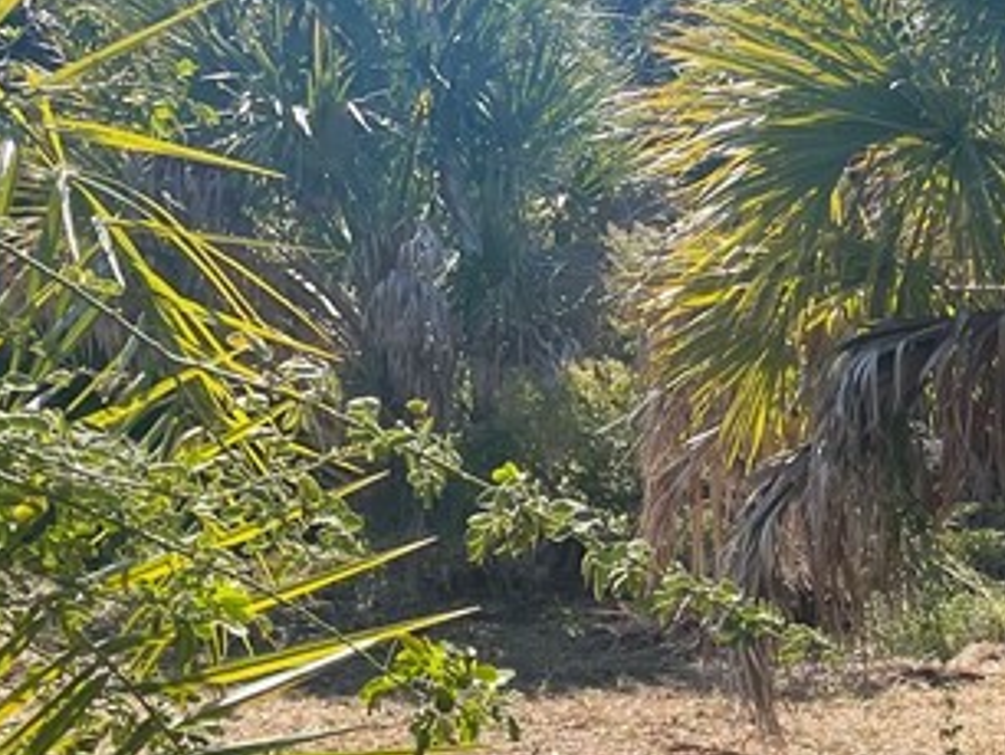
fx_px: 2528
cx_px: 1553
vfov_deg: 16.5
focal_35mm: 87
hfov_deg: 19.3
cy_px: 811
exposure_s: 1/1261
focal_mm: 4.2
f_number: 1.6
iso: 32
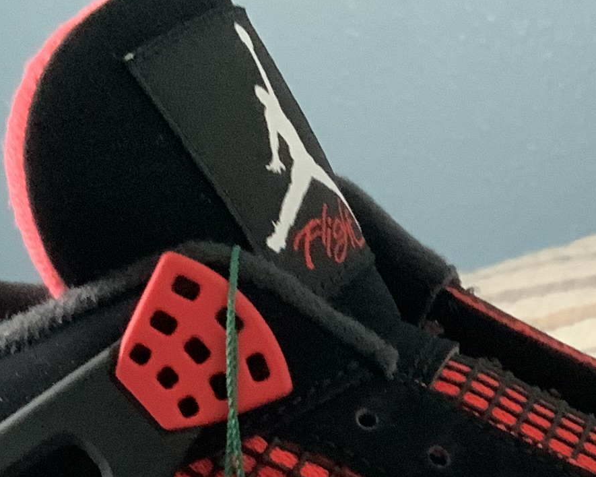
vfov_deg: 11.5
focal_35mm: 129
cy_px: 709
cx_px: 494
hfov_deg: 14.8
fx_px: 2275
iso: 250
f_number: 1.8
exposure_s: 1/40
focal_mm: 3
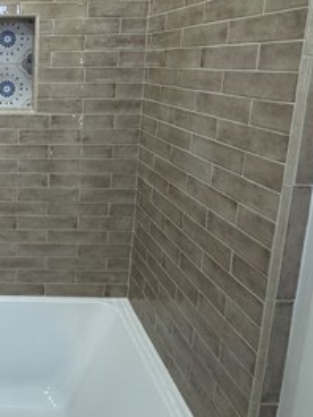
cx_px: -30
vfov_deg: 52.7
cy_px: 133
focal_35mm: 34
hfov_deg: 35.7
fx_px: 410
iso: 200
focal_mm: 2.22
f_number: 2.2
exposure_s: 1/99
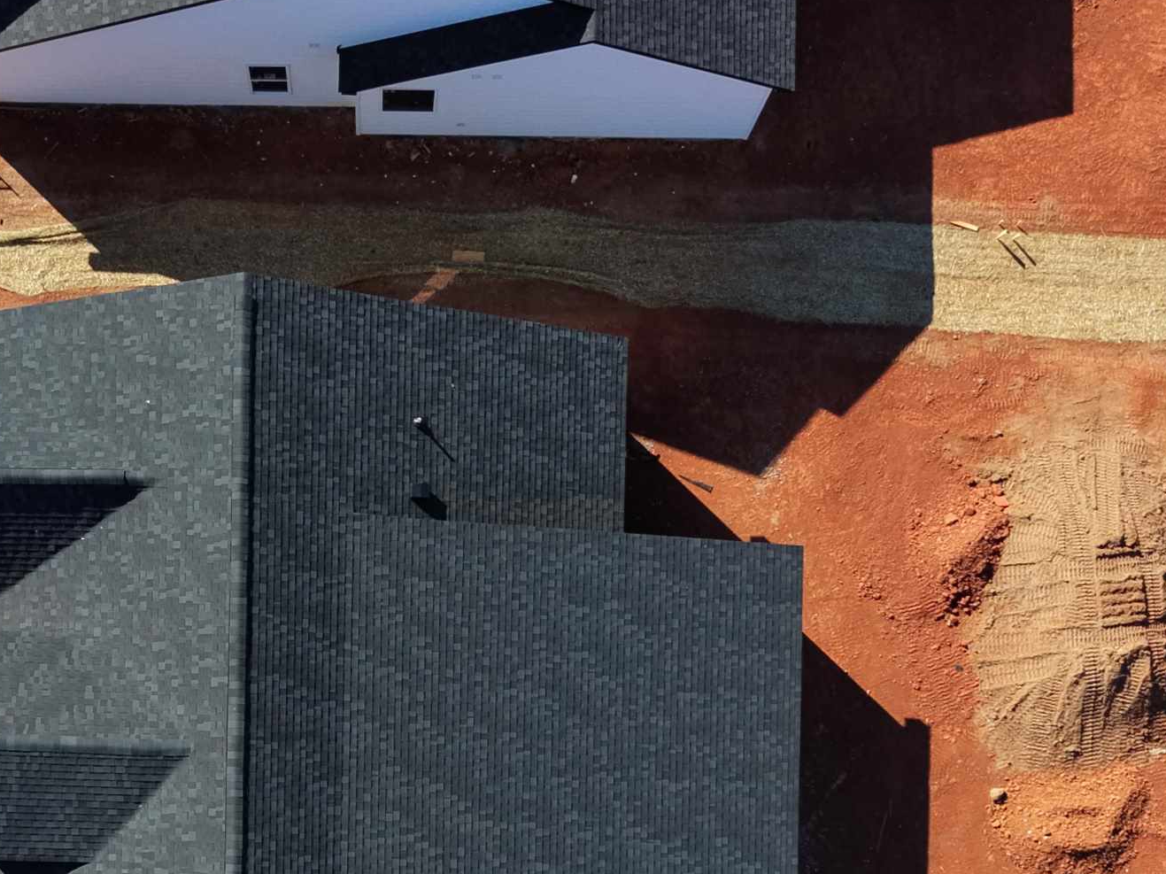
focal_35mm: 56
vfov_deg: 25.0
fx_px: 1886
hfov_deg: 33.9
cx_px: 356
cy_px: 839
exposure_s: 1/5000
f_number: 1.8
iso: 290
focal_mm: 8.67
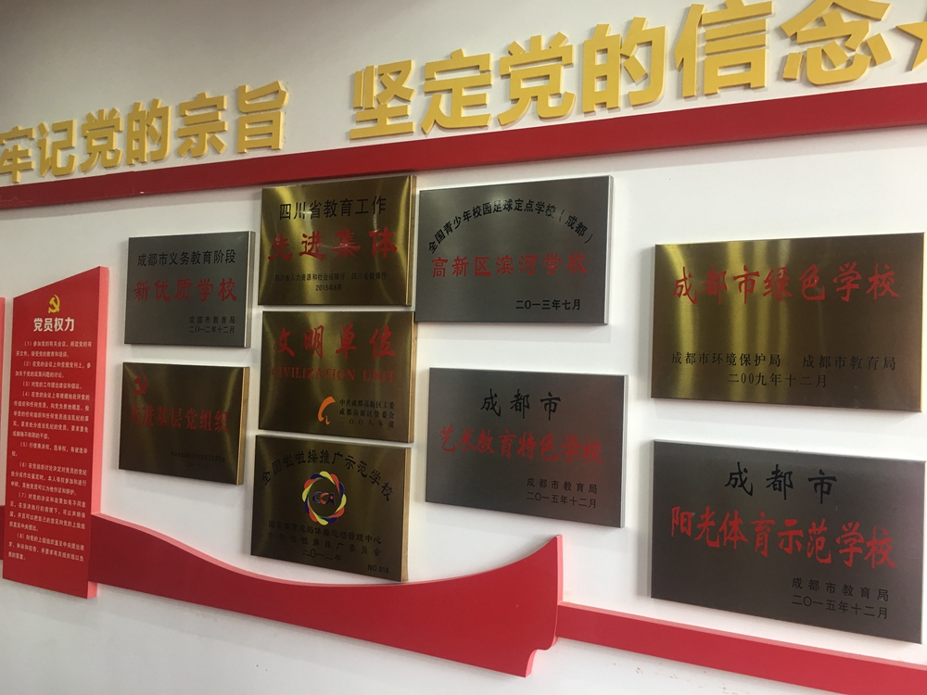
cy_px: 348
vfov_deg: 48.2
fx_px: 777
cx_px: 464
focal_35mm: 29
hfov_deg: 61.7
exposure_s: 1/17
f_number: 2.2
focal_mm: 4.15
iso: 32
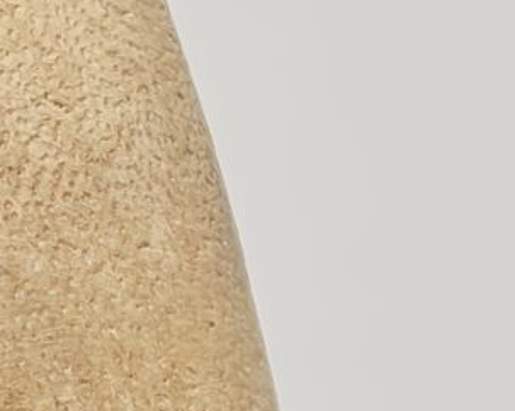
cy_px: 491
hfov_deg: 3.3
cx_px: -1020
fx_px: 8804
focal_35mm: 578
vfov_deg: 2.7
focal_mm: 11.5
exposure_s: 1/100
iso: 640
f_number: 1.8
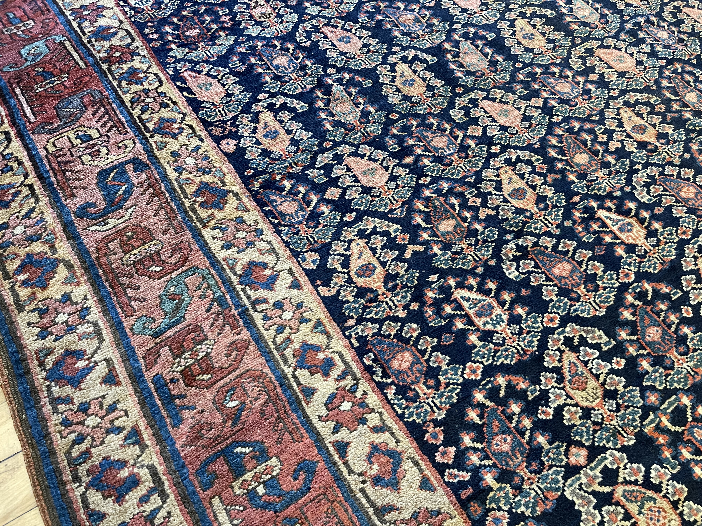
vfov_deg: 54.9
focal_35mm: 25
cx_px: 351
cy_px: 263
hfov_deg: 69.4
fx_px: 507
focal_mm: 5.1
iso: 400
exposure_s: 1/60
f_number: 1.6
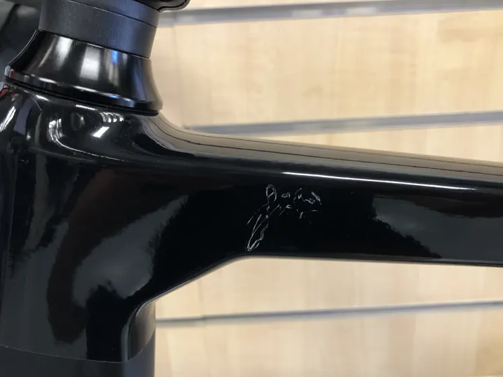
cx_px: 264
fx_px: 436
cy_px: 181
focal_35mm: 30
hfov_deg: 59.9
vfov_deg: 46.8
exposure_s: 1/17
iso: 80
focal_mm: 3.99
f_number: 1.8
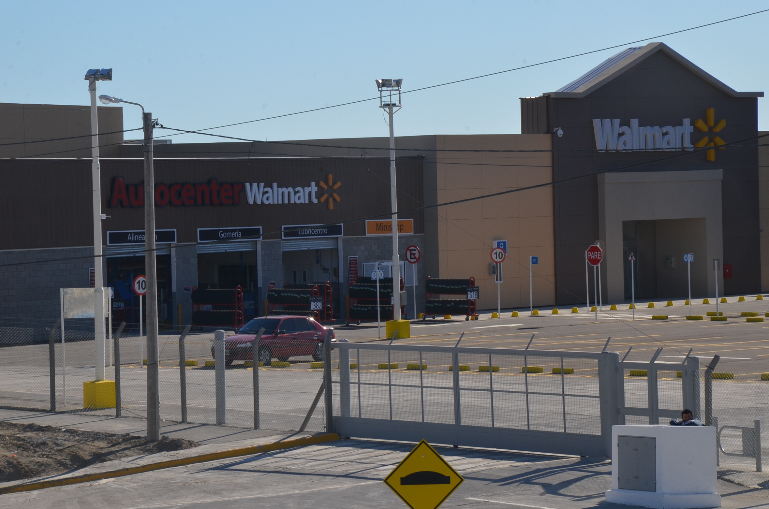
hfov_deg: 12.5
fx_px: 3507
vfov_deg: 8.3
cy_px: 247
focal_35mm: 165
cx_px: 390
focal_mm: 105
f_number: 18
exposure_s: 1/250
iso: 400
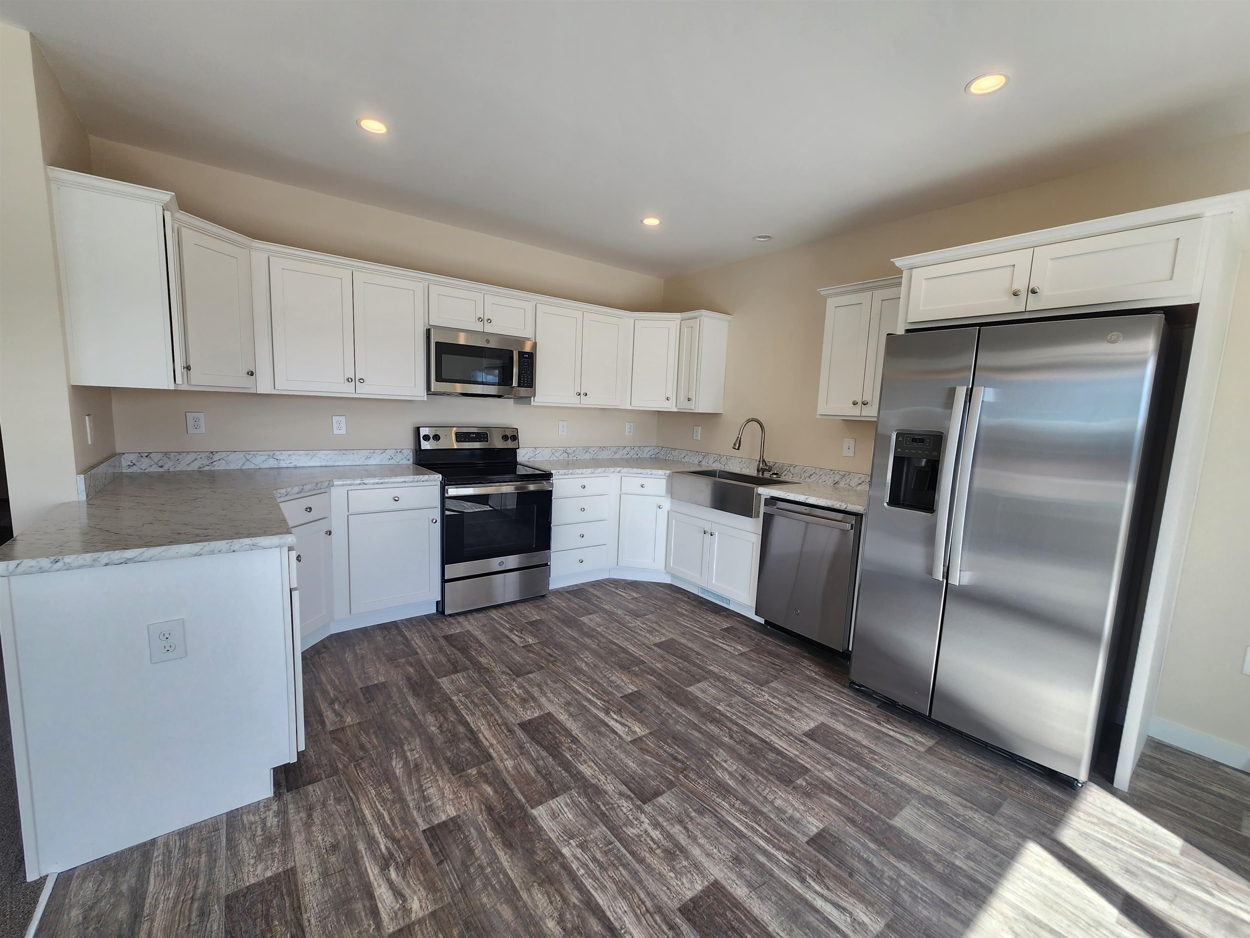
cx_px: 625
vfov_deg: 89.9
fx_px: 469
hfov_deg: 106.2
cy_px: 469
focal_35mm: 13
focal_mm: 2.2
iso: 64
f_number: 2.2
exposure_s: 1/120
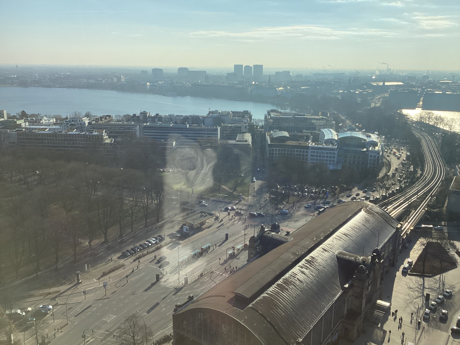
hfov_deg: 58.4
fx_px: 412
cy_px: 172
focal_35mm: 31
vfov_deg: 45.4
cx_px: 230
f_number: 2.4
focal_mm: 3.3
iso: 25
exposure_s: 1/916
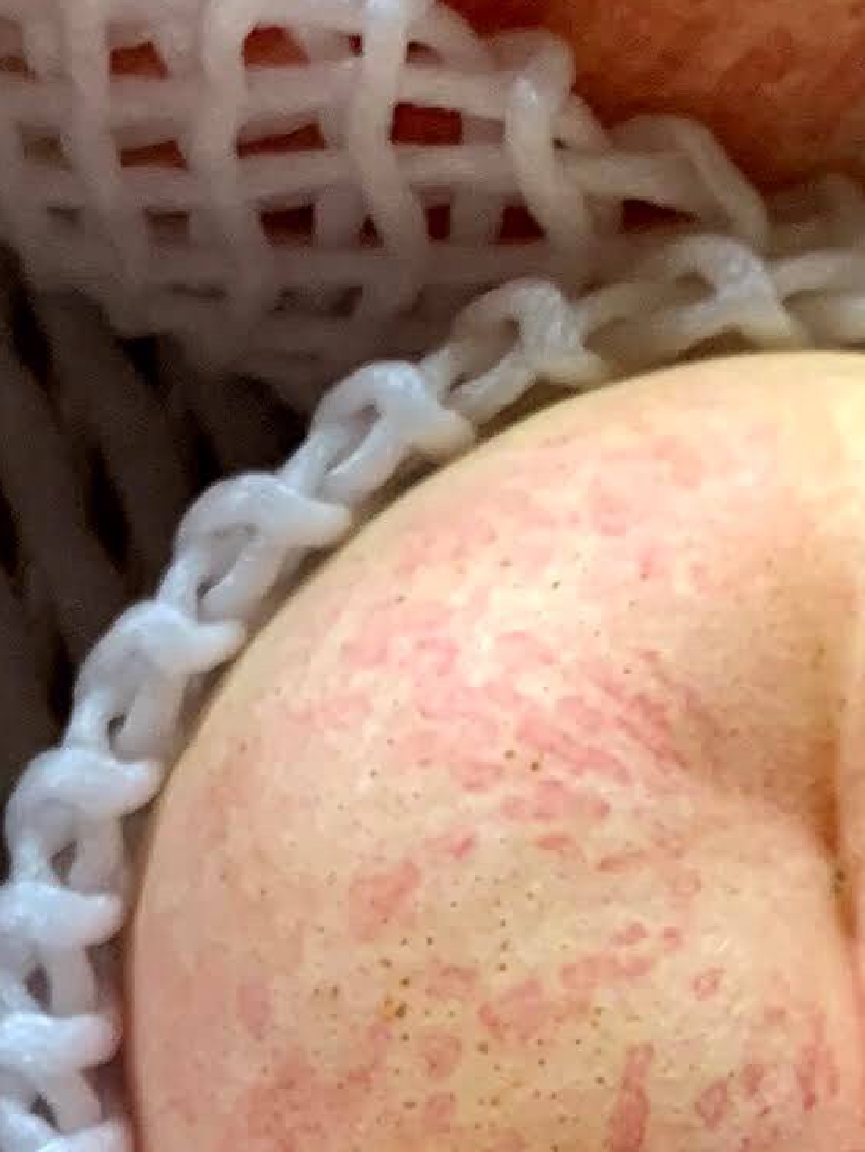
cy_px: 1441
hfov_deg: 10.1
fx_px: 4763
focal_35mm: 143
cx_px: -318
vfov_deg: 13.4
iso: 100
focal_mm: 4.25
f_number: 1.8
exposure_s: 1/87
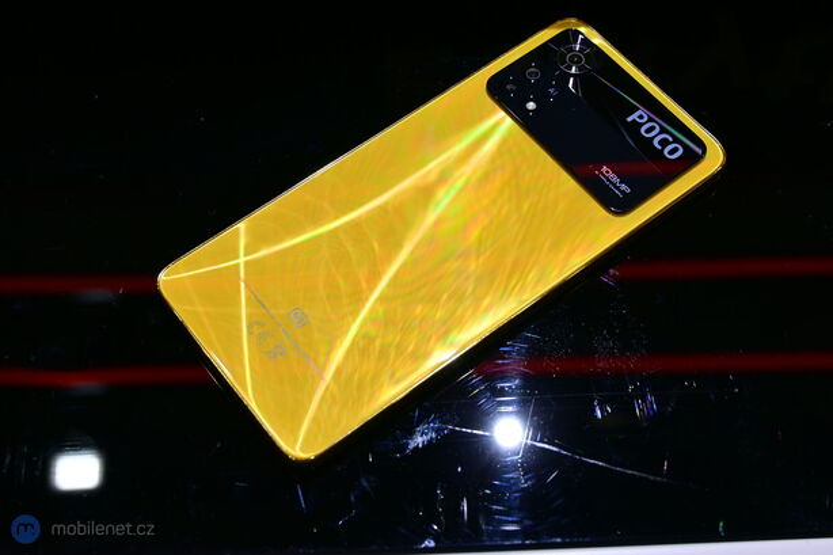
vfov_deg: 27.2
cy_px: 278
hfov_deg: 40.0
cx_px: 416
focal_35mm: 50
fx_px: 1145
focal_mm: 33
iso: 250
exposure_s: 1/160
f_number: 6.3
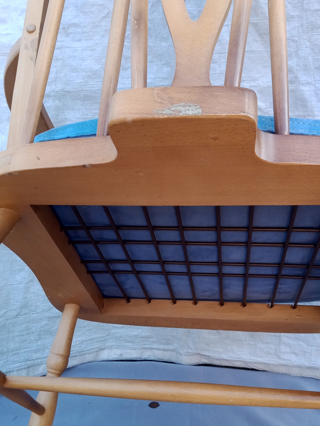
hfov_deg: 36.8
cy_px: 252
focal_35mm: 39
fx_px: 481
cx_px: 169
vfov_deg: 47.6
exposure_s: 1/100
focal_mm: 3.54
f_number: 2
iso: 122
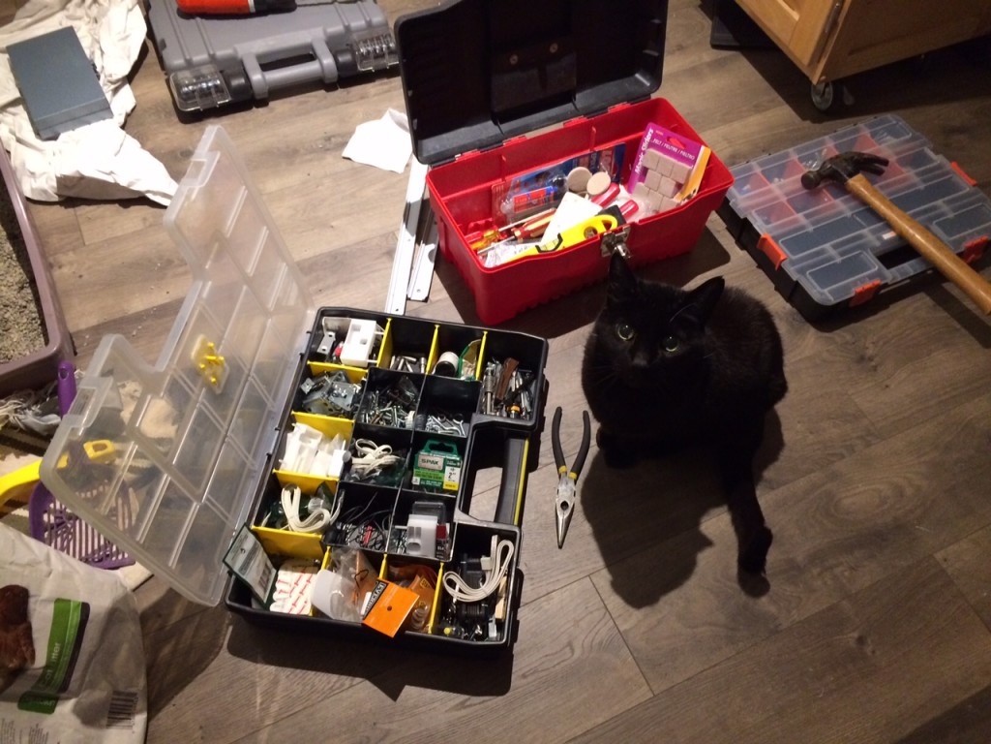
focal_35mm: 29
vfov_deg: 48.2
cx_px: 496
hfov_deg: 61.7
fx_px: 830
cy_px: 372
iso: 250
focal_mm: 4.15
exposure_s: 1/24
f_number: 2.2
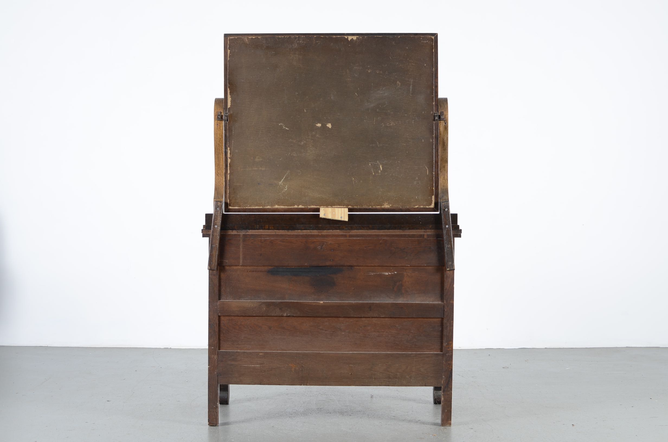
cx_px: 334
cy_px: 221
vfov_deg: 25.6
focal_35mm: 52
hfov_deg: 37.9
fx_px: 972
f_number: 5.6
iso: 100
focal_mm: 35
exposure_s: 1/125
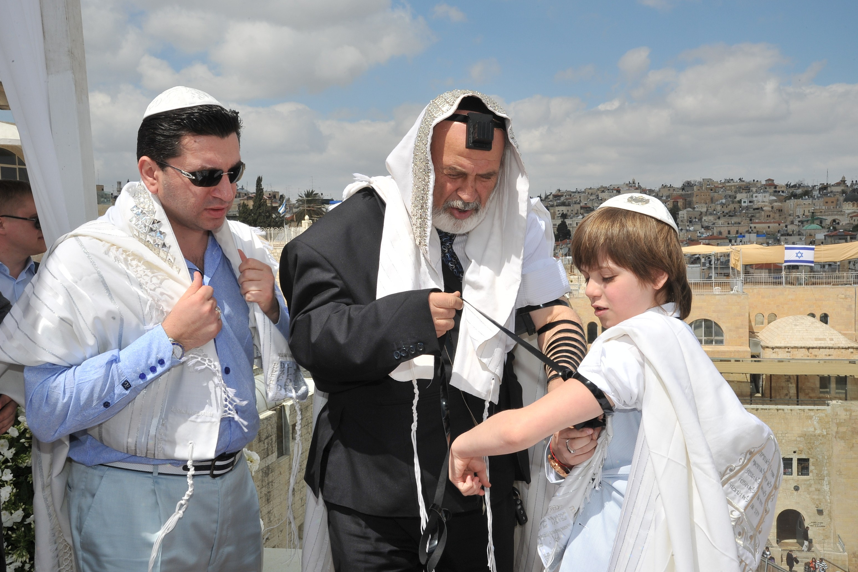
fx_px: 929
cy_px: 282
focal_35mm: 39
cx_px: 432
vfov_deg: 34.2
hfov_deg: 49.6
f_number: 22
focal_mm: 38
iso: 500
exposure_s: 1/250
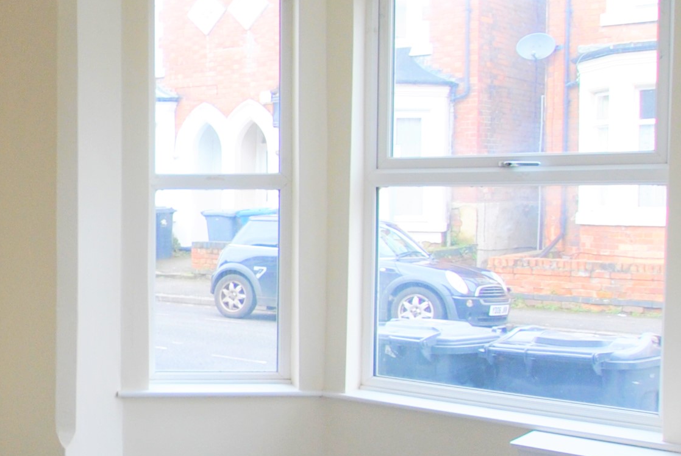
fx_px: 985
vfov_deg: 26.1
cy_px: 238
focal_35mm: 52
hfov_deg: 33.3
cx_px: -69
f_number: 5
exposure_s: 1/100
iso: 200
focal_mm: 10
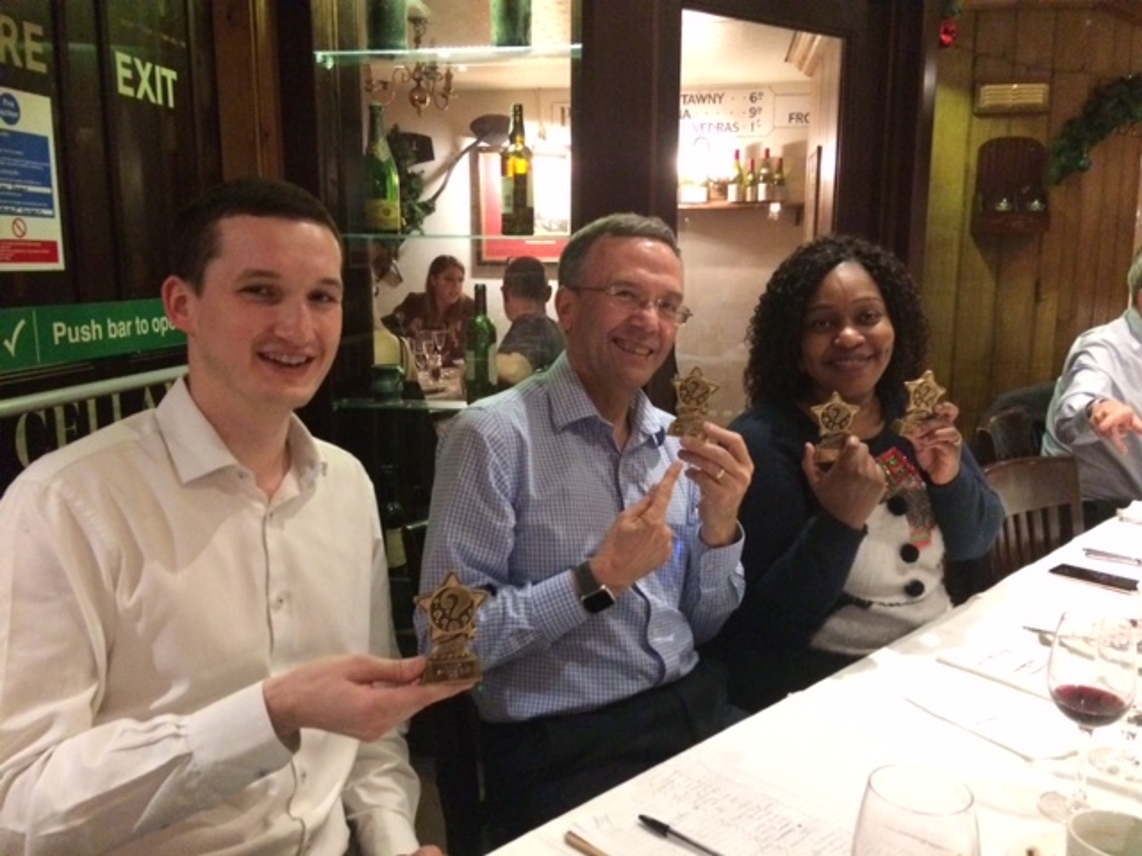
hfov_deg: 61.7
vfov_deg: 48.2
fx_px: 957
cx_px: 571
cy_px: 428
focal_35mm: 29
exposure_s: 1/17
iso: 640
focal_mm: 4.15
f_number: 2.2
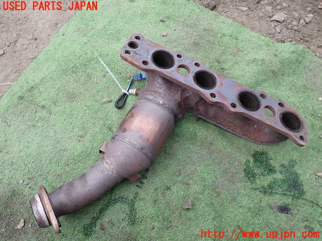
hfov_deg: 60.0
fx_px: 279
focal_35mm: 30
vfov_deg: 46.8
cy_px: 120
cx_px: 161
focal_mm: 5.4
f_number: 3.2
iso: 100
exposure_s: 1/200
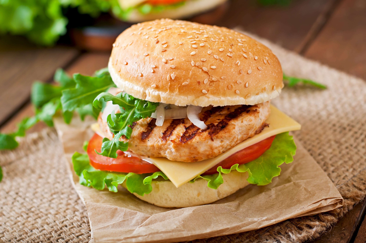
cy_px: 122
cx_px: 183
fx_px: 762
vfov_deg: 18.1
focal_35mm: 75
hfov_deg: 27.0
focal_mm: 50
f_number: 4
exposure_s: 1/200
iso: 100
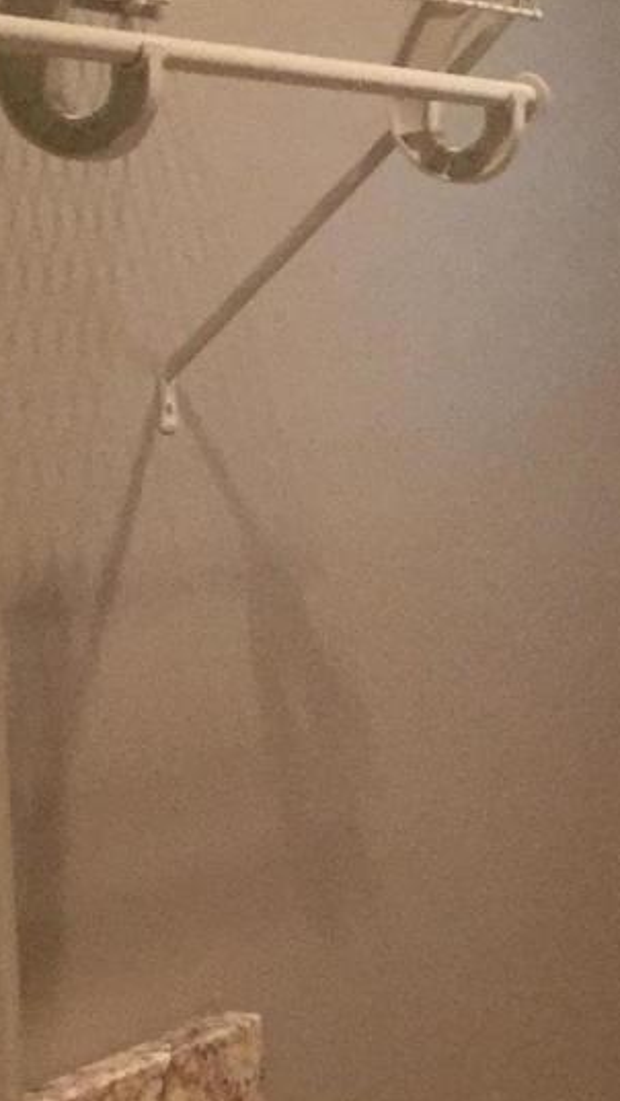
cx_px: 1057
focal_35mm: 126
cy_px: 863
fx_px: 3678
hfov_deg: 9.3
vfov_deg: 16.9
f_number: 2.4
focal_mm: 3.3
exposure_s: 1/30
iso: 200
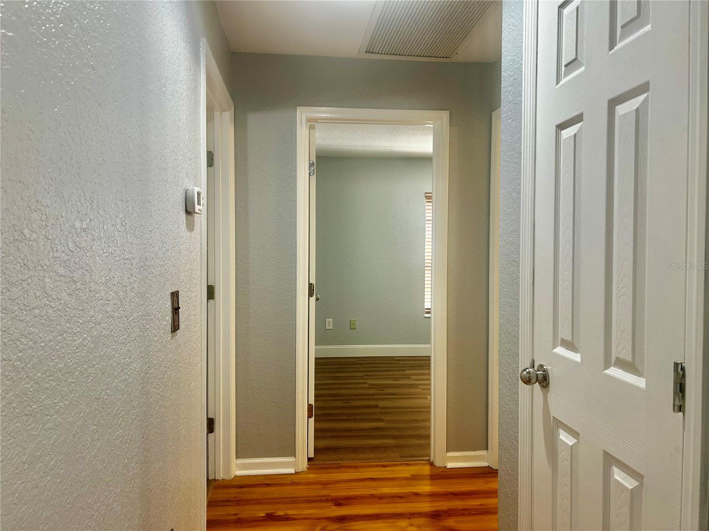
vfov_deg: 53.1
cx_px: 354
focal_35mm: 26
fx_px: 533
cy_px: 266
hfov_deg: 67.3
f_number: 1.5
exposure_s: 1/60
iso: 125
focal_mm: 5.7
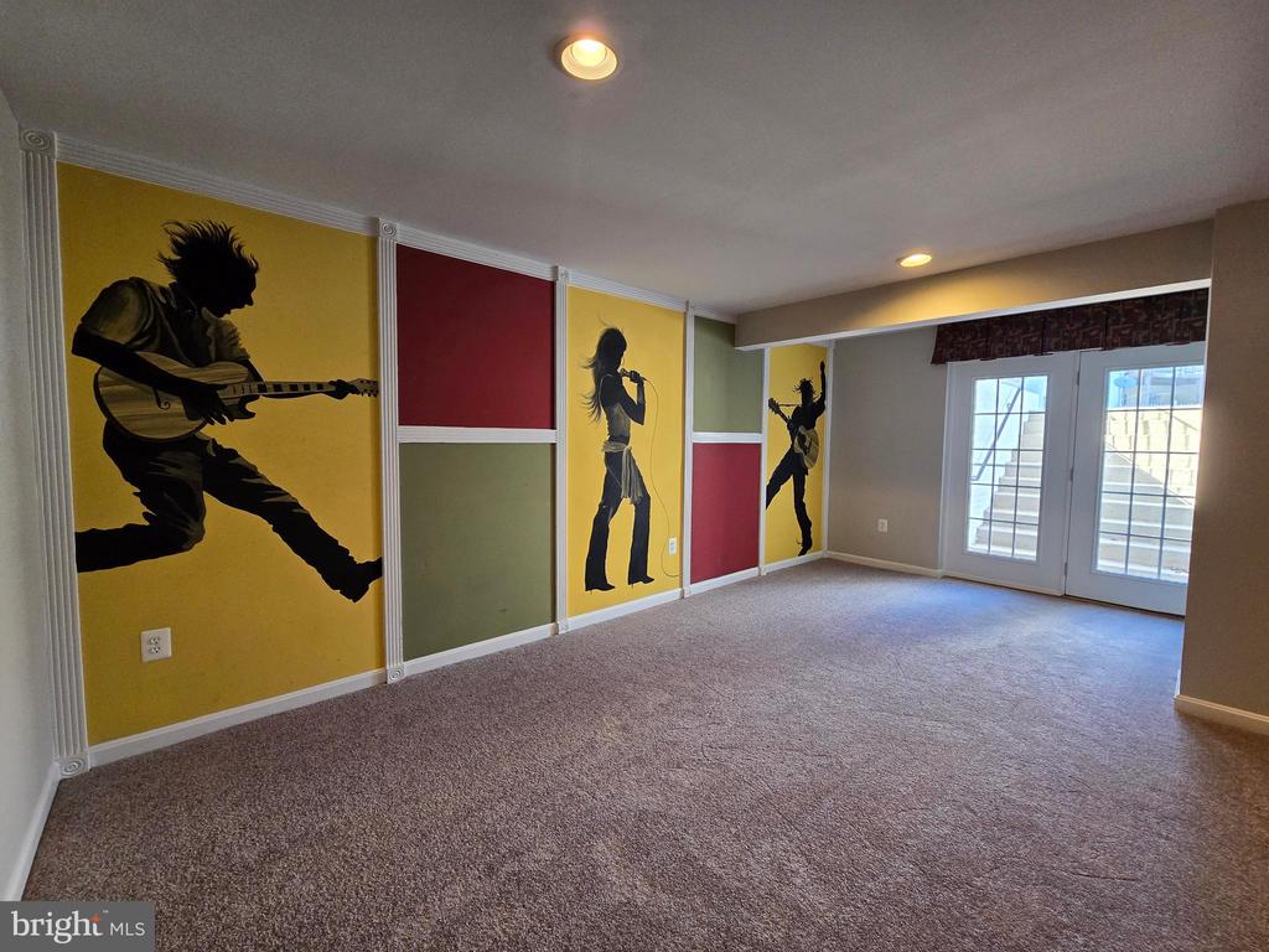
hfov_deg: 106.2
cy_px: 476
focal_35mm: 13
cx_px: 634
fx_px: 477
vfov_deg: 89.9
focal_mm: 2.2
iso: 250
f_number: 2.2
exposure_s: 1/60
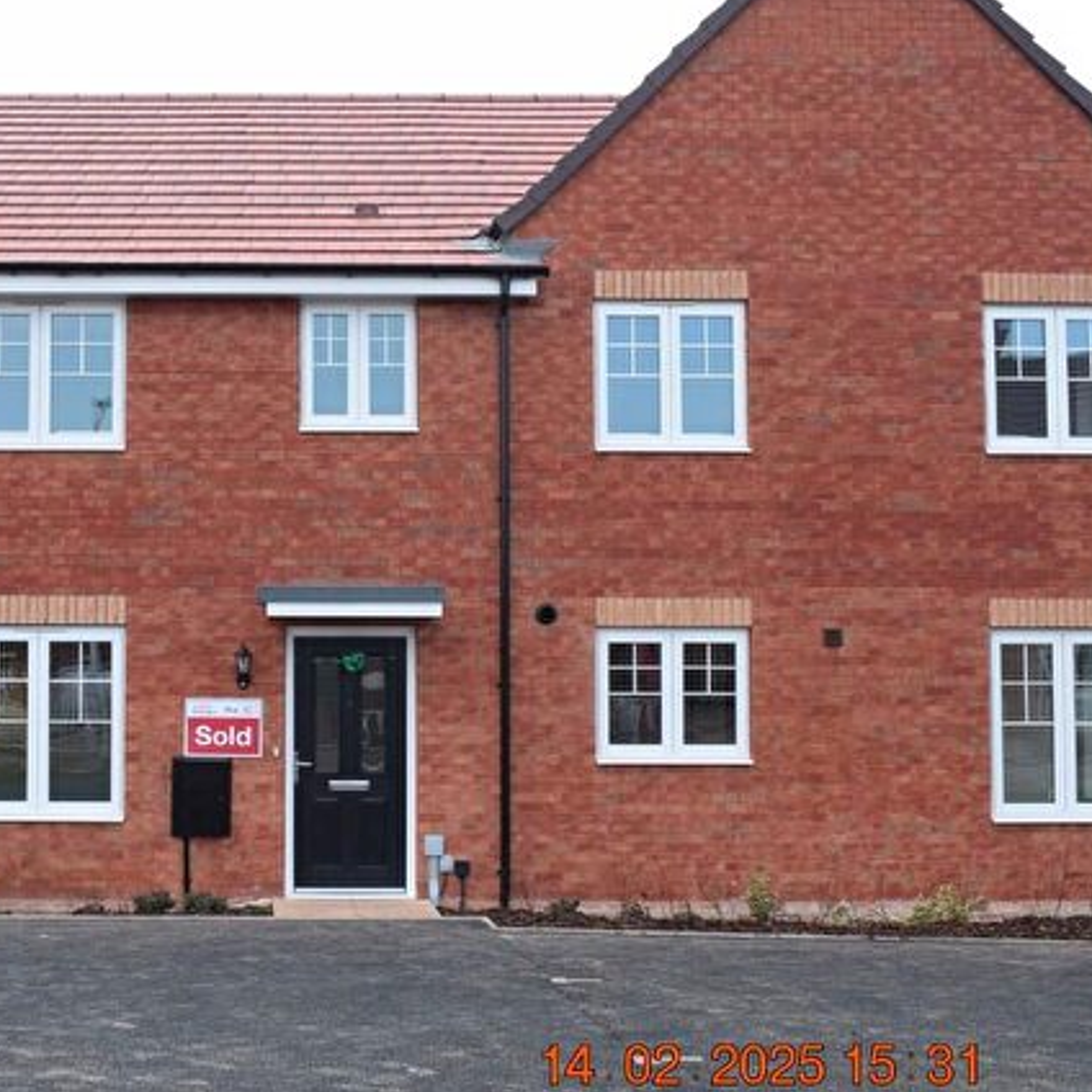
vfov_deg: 32.4
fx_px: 1881
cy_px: 551
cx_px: 250
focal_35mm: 53
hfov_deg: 31.7
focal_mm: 25
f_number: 8
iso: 400
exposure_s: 1/250
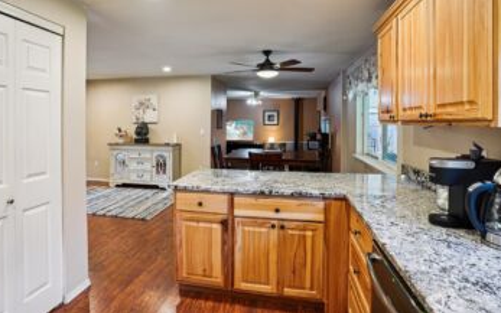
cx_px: 222
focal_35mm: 20
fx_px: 273
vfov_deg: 59.1
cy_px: 122
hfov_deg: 84.7
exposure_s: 1/4
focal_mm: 17
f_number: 8
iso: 400
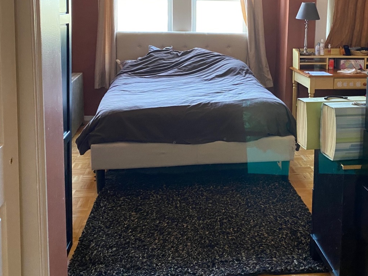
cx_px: 241
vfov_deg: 35.1
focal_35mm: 40
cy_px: 66
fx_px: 425
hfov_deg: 46.2
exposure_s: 1/59
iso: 500
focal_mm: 4.25
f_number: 1.8
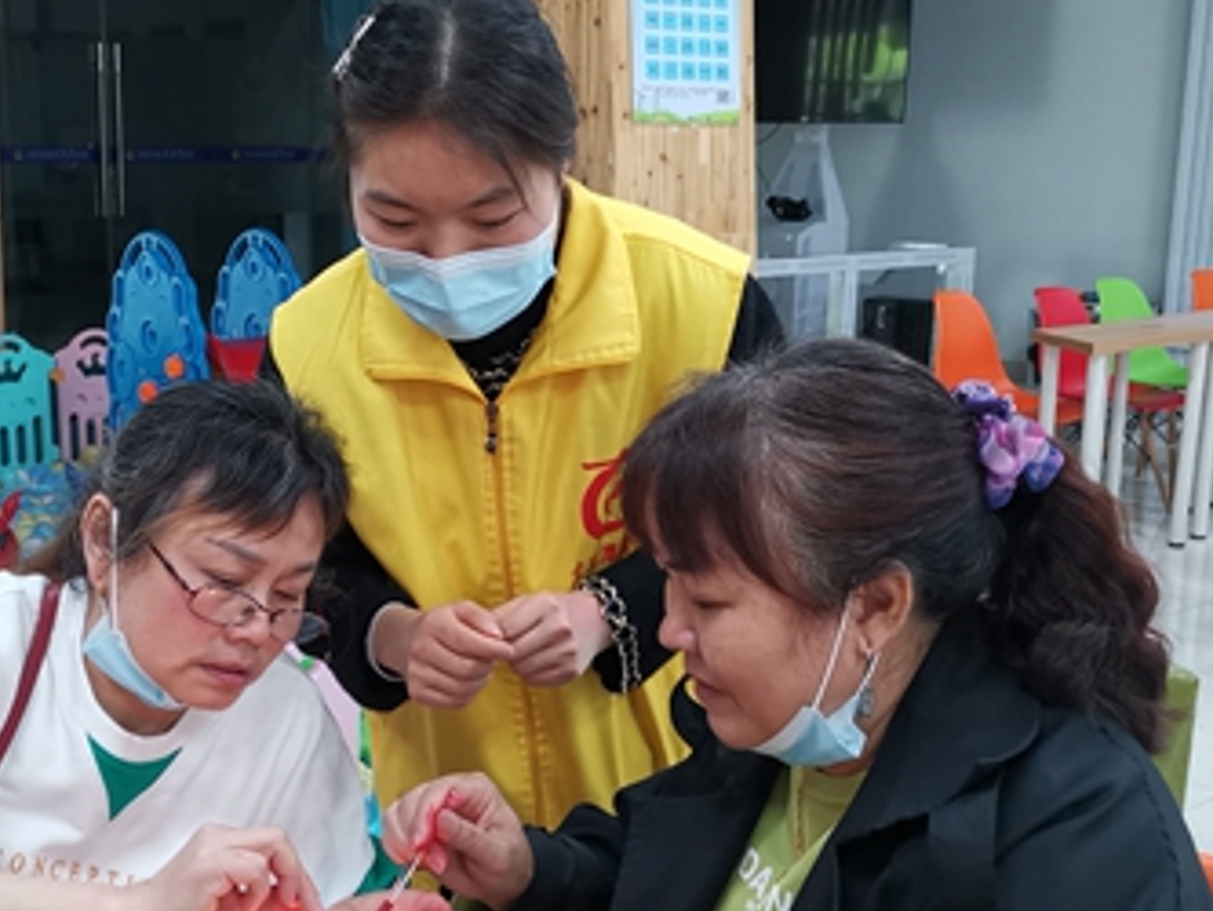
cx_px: 415
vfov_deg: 29.1
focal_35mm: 50
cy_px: 507
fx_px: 1753
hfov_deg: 37.8
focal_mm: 4.75
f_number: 1.8
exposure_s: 1/50
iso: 400
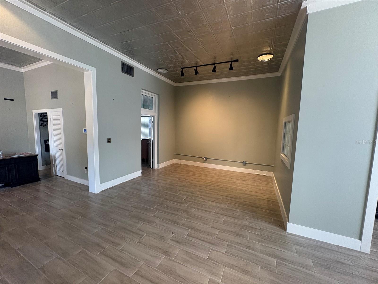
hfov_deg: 102.1
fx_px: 153
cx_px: 189
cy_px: 142
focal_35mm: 14
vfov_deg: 85.7
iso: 160
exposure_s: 1/60
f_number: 2.2
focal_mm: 2.22
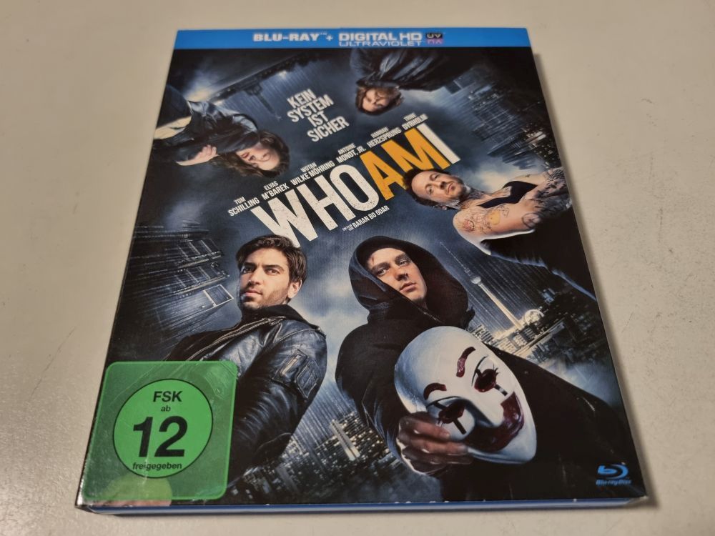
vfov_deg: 53.1
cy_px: 268
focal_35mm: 26
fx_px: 537
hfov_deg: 67.3
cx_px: 358
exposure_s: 1/50
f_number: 1.8
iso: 400
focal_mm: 5.4
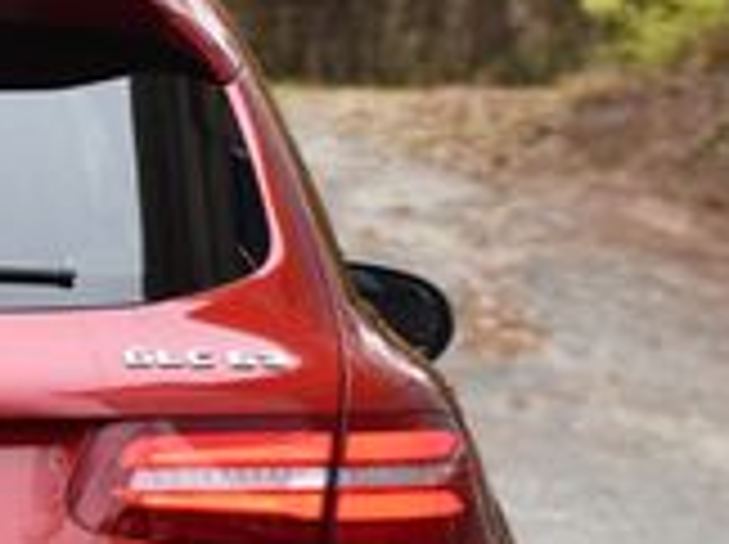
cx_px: -310
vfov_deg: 3.2
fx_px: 9589
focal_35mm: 456
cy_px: 589
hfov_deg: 4.3
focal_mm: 80
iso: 400
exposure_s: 1/250
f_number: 5
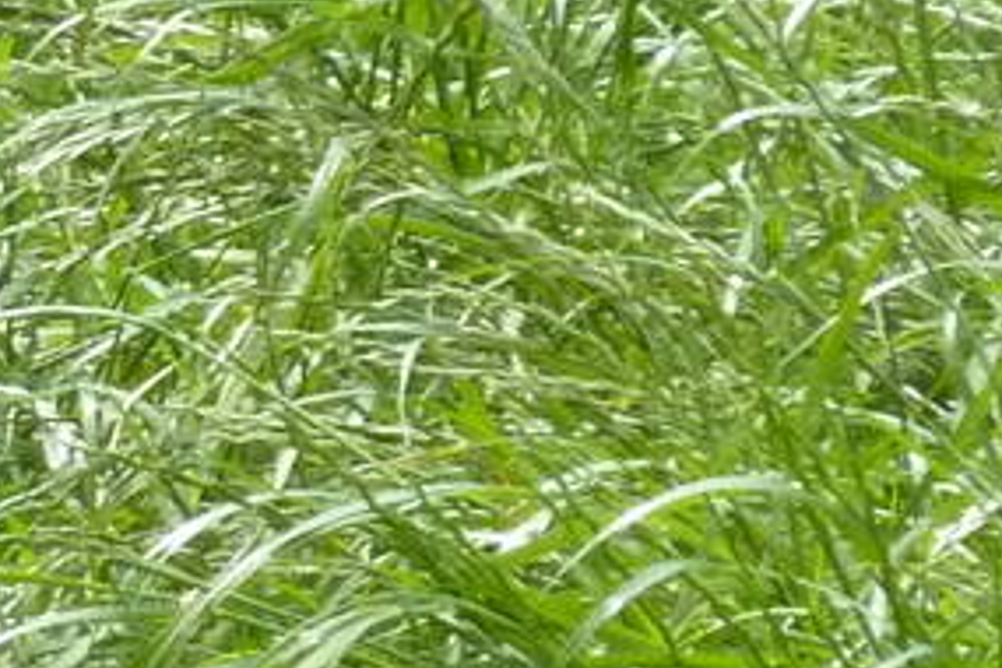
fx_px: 48816
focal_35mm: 1754
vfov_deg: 0.8
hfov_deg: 1.2
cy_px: 250
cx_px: -981
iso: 320
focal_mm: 49.2
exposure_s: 1/500
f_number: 4.9
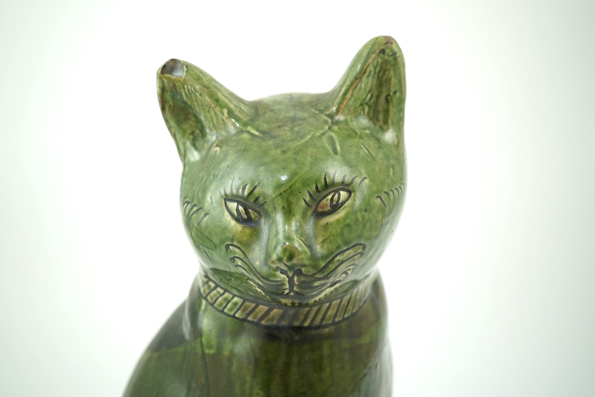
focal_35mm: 45
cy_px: 198
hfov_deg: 43.6
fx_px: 744
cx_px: 298
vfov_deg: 29.9
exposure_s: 1/80
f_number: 5.6
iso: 400
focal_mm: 30
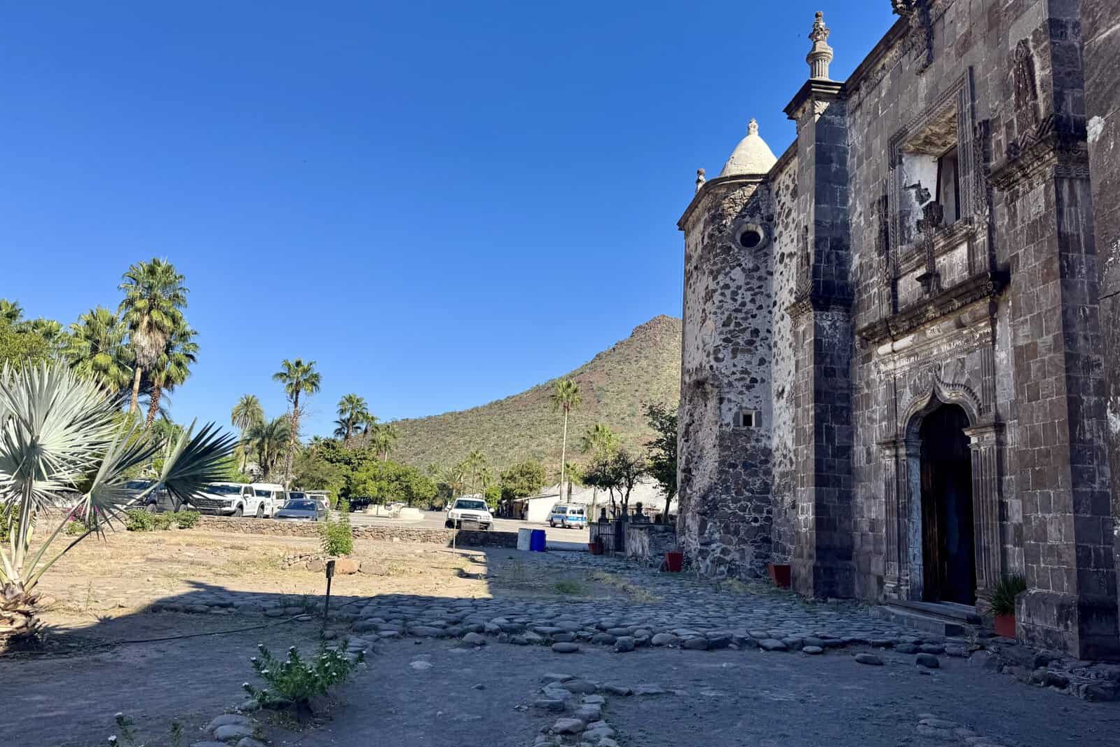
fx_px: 778
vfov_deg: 51.3
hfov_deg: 71.5
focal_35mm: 25
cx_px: 560
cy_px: 387
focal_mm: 6.76
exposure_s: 1/3597
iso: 80
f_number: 1.78
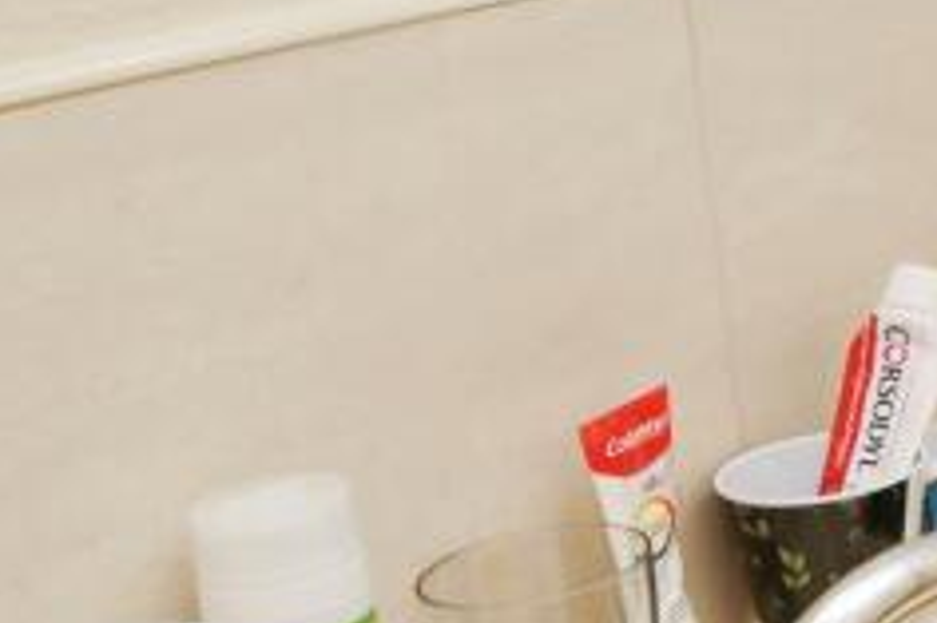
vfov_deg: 17.4
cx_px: 1894
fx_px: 2029
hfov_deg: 17.8
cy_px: 169
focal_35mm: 78
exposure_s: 1/13
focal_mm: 12
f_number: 7.1
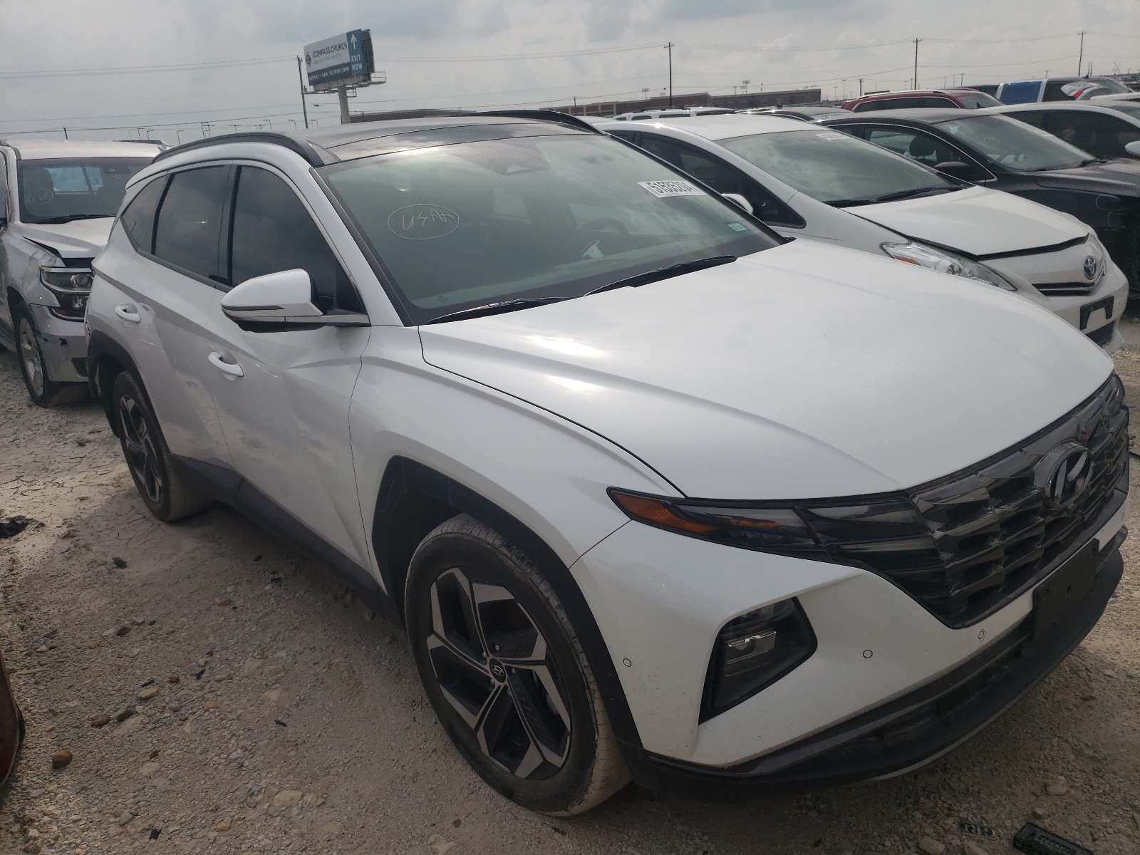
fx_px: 856
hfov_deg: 67.3
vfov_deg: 53.1
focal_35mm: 26
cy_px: 428
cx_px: 570
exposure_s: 1/10000
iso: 50
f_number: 1.5
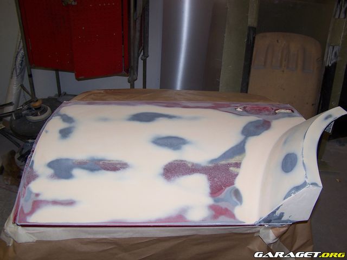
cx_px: 174
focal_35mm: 38
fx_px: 381
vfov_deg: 37.7
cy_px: 130
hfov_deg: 49.0
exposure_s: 1/60
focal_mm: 6.3
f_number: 2.8
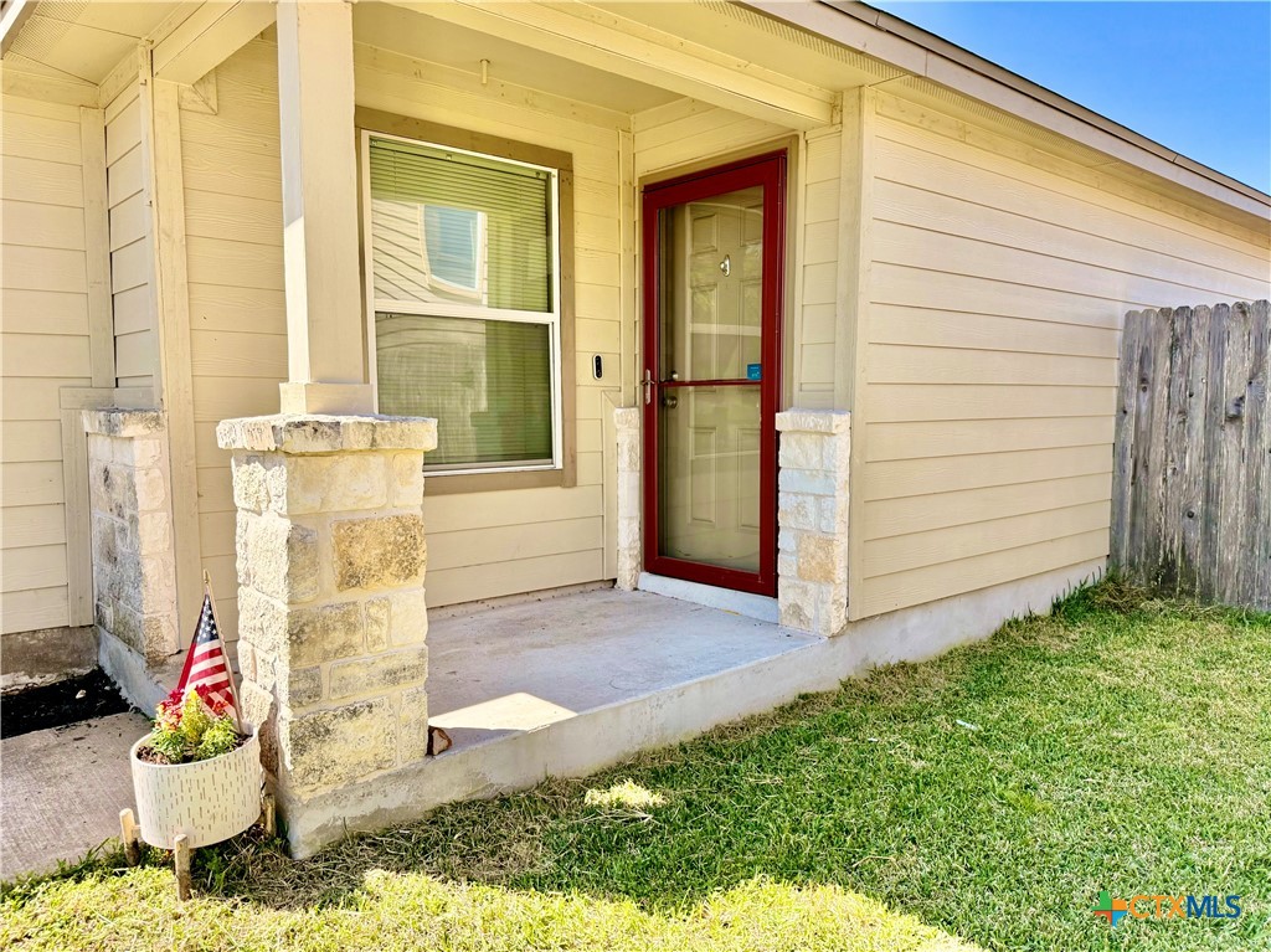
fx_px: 881
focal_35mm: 24
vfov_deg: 56.8
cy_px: 476
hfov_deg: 71.6
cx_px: 636
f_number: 1.78
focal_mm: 6.76
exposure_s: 1/1770
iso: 100
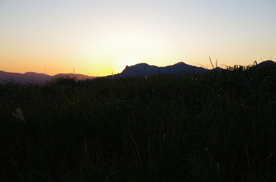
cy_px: 91
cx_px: 138
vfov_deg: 24.9
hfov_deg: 36.9
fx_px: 413
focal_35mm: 54
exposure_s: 1/160
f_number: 5
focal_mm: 36
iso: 100
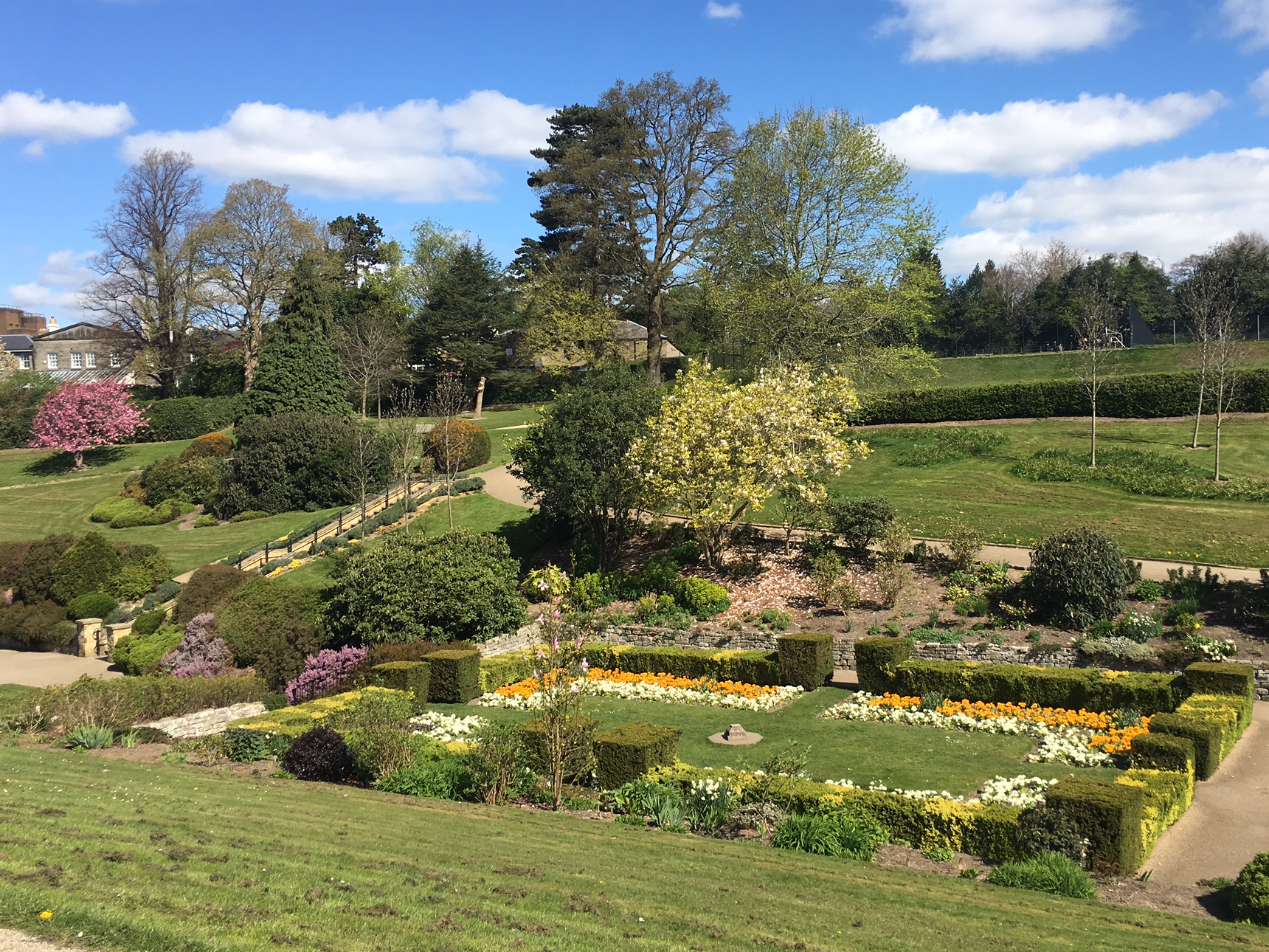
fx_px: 1246
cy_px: 477
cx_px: 725
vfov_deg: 41.8
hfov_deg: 53.8
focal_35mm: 34
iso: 25
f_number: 2.2
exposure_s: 1/1508
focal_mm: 4.15
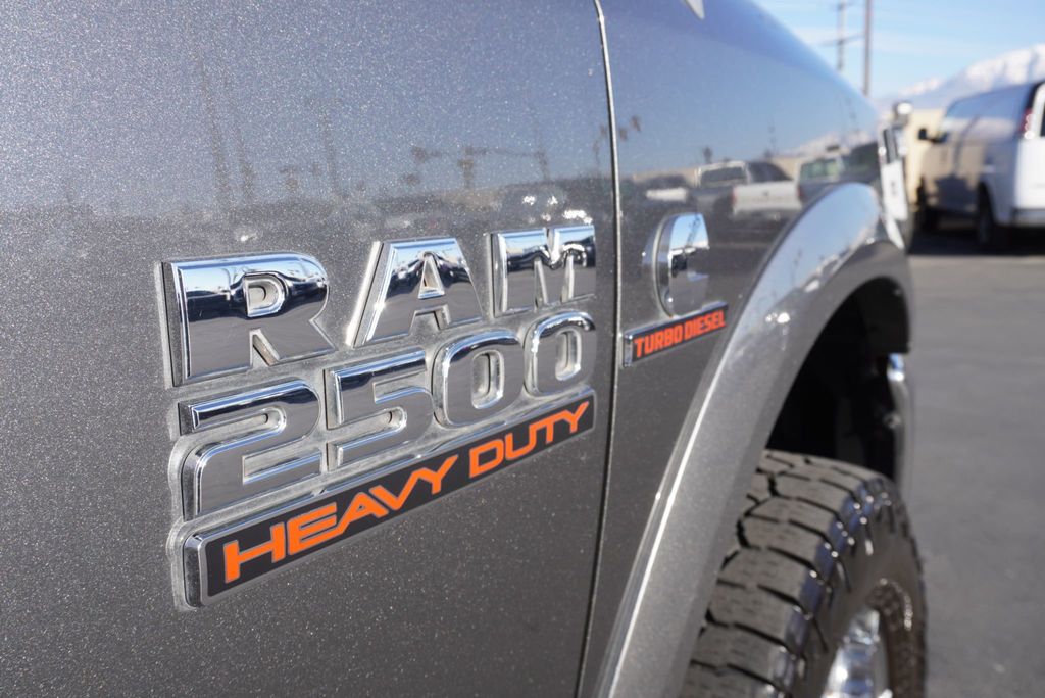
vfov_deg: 40.0
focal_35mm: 33
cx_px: 522
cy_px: 349
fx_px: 958
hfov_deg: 57.2
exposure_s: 1/125
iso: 100
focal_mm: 22
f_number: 8
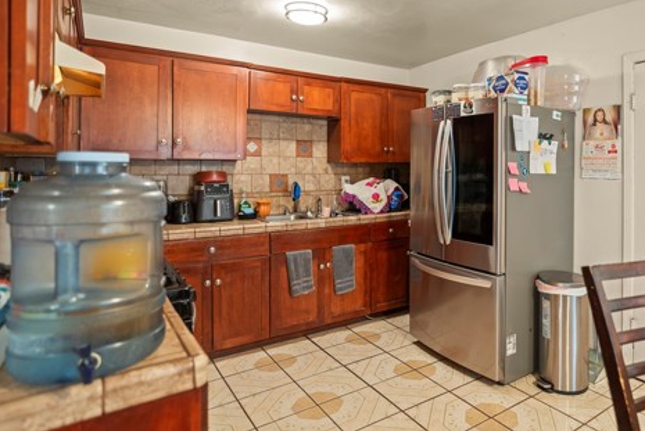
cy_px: 168
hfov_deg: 76.4
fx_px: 395
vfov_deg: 56.8
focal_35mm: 22
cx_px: 423
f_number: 1.8
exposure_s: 1/60
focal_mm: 16
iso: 800
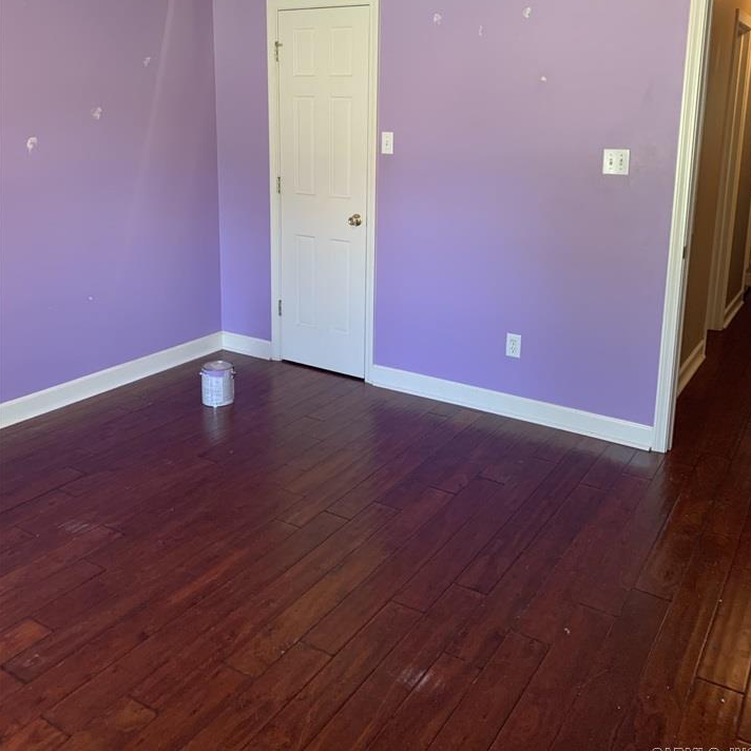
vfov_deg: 51.7
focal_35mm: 31
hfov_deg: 52.5
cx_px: 378
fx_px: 761
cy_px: 262
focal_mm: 4.25
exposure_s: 1/60
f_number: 1.8
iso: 160
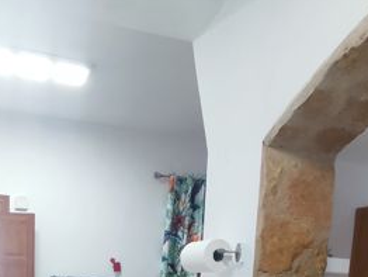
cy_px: 362
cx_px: 126
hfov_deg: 43.3
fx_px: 458
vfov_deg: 27.8
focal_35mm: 43
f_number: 2.2
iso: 162
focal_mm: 1.65
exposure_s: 1/50
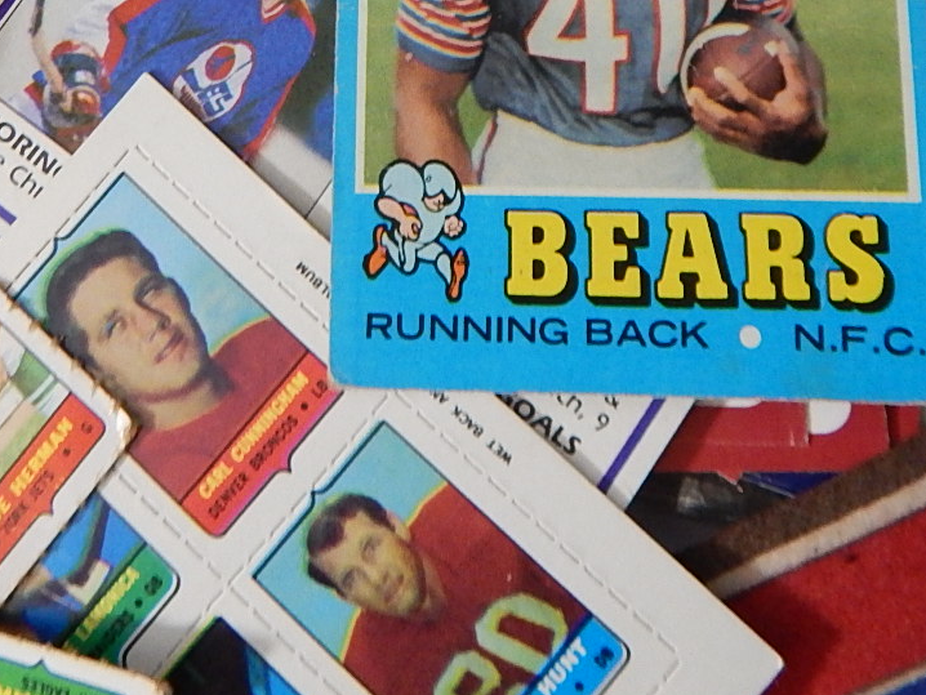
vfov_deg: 27.3
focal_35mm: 49
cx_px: 409
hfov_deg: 38.8
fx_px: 1311
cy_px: -62
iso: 400
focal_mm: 4
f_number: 3
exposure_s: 1/60
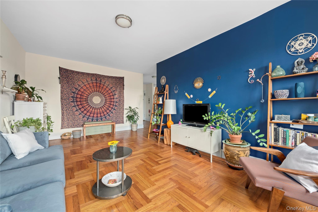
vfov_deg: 81.2
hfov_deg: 104.2
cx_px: 159
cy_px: 106
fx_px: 124
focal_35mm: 14
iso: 400
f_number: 11
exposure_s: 30
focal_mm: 14
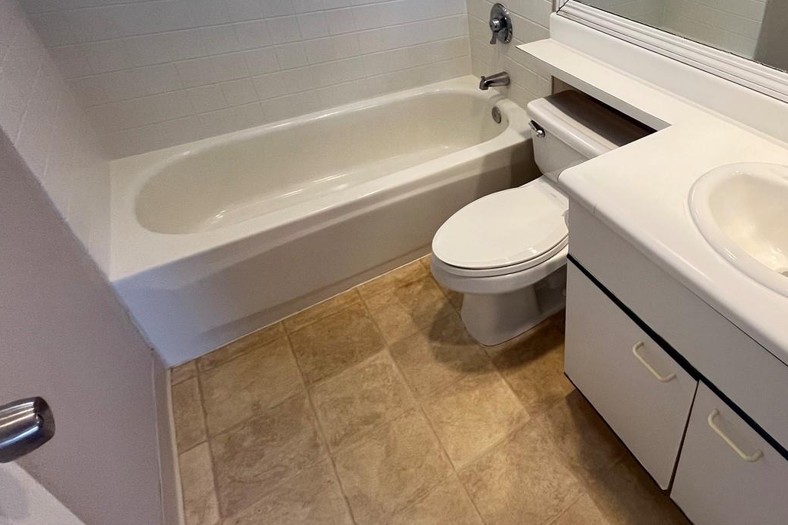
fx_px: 460
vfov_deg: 57.7
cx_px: 584
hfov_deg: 75.7
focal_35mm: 21
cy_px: 159
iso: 200
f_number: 1.8
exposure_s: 1/60
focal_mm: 1.57
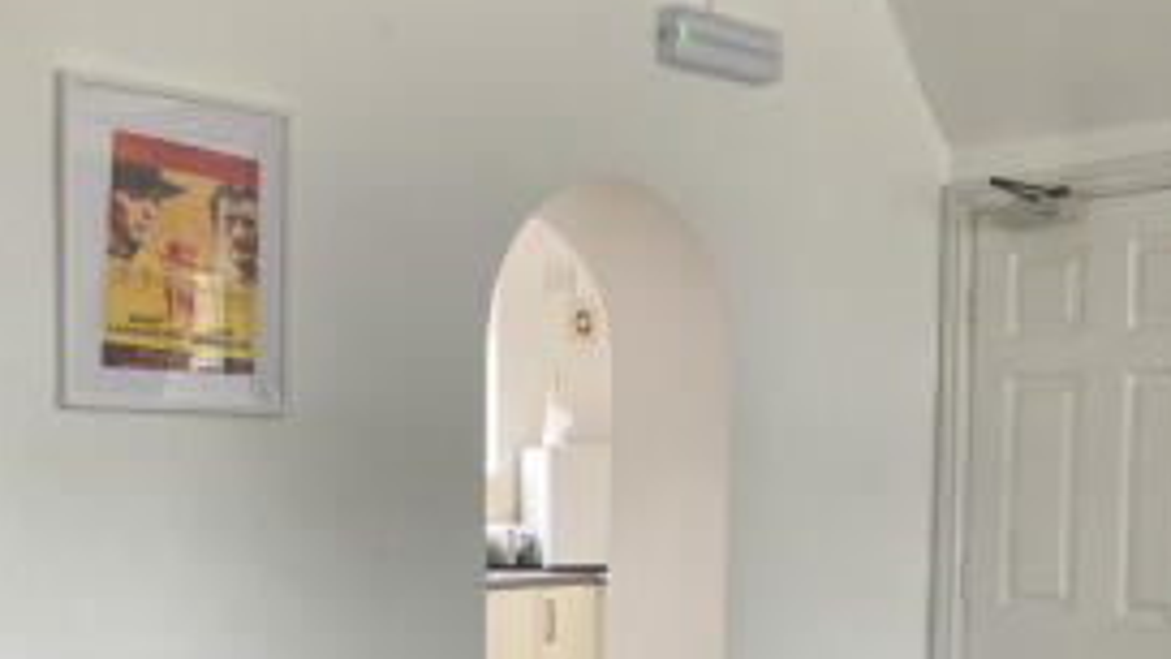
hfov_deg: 42.0
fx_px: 1521
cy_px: 575
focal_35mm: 49
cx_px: 491
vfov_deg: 23.9
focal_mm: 3.99
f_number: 1.8
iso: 125
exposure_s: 1/60
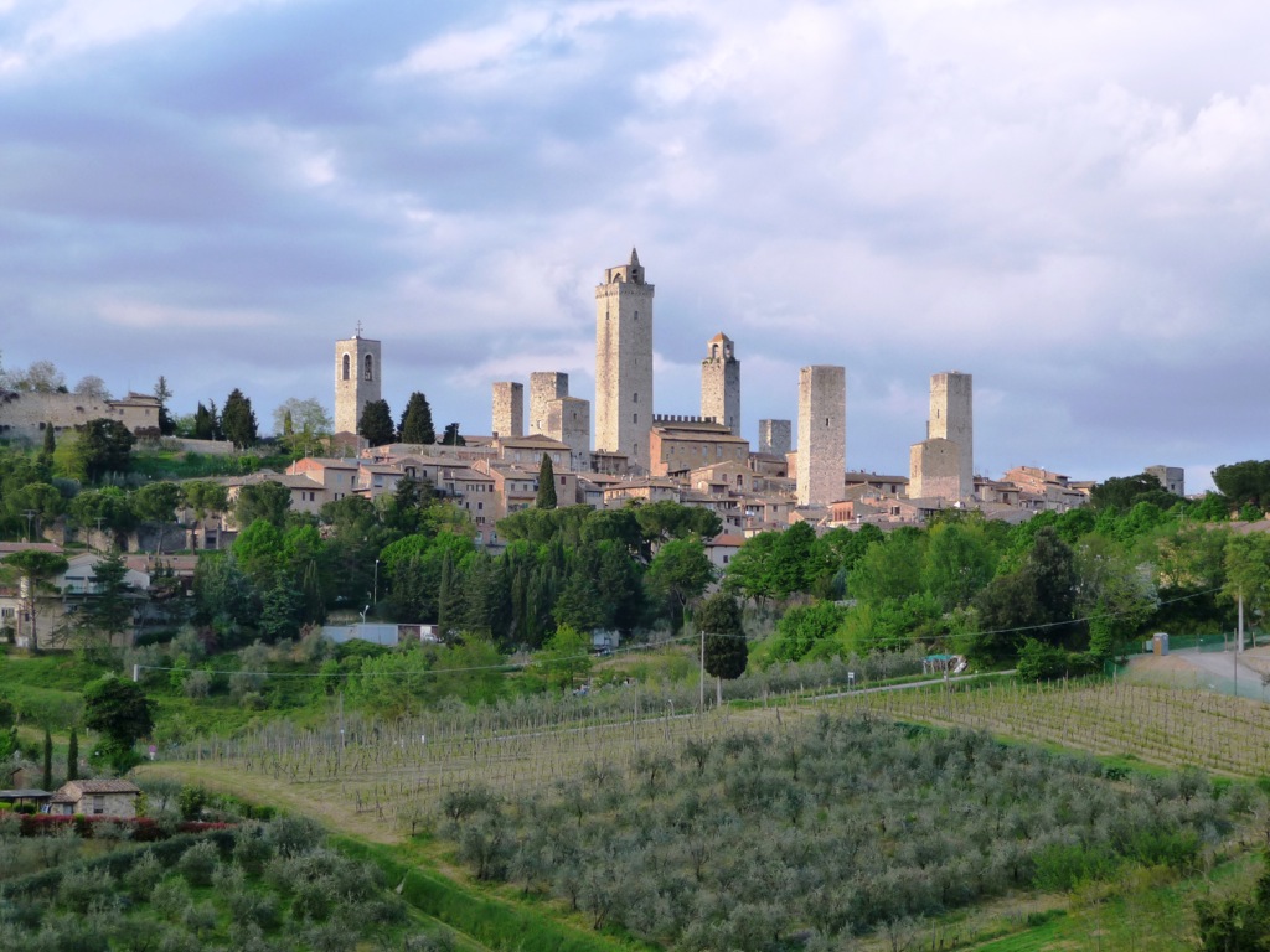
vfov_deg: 15.4
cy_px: 476
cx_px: 635
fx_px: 3522
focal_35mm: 96
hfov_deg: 20.4
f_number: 4.7
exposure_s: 1/200
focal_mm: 16.3
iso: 160
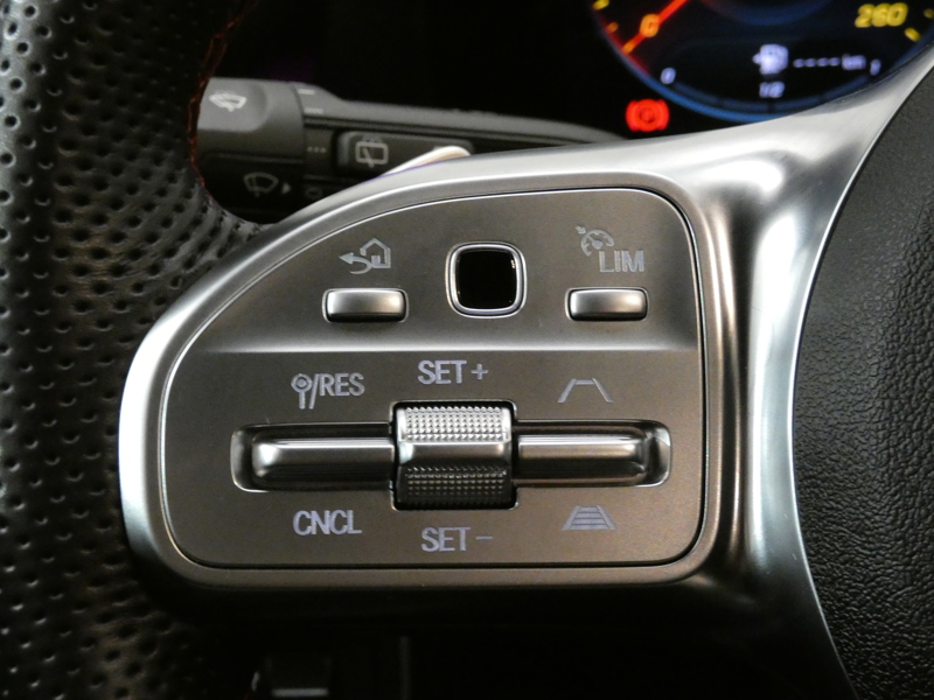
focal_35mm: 79
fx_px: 2132
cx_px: 467
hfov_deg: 24.7
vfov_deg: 18.7
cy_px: 350
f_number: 4.5
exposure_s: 1/15
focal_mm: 14.1
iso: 1600
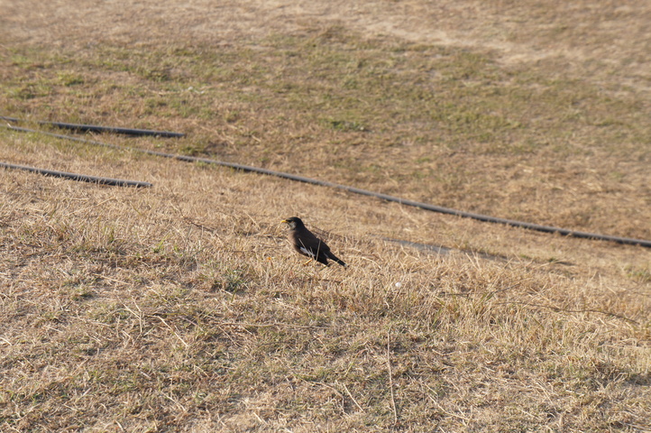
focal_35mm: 82
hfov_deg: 24.6
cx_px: 326
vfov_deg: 16.5
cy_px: 216
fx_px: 1490
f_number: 7.1
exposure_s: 1/320
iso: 200
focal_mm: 55
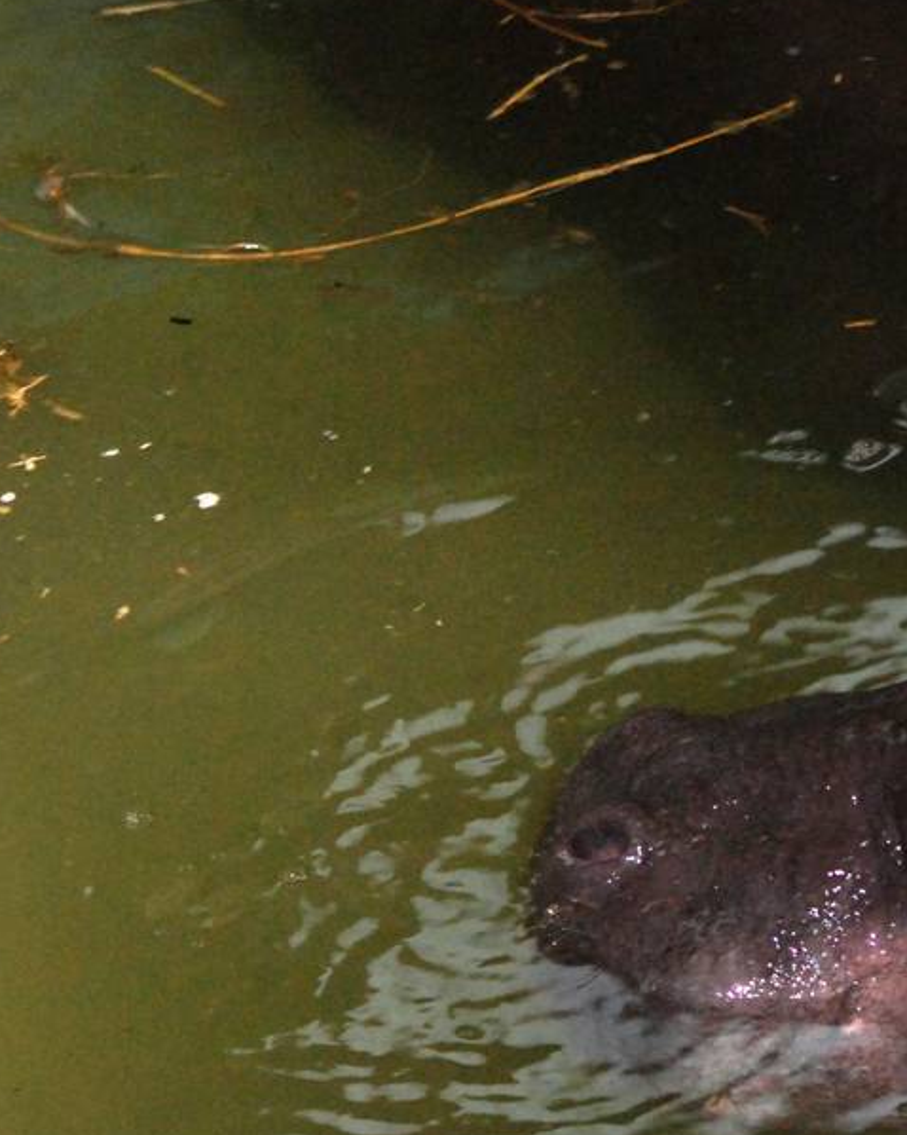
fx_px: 8863
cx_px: 880
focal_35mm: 264
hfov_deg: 5.8
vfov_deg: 7.3
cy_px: 293
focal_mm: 70
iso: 1000
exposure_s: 1/60
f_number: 5
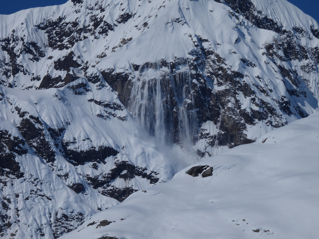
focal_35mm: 300
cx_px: 160
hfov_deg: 6.6
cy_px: 120
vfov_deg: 5.0
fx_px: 2765
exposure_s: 1/2000
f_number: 8
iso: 100
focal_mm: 53.5
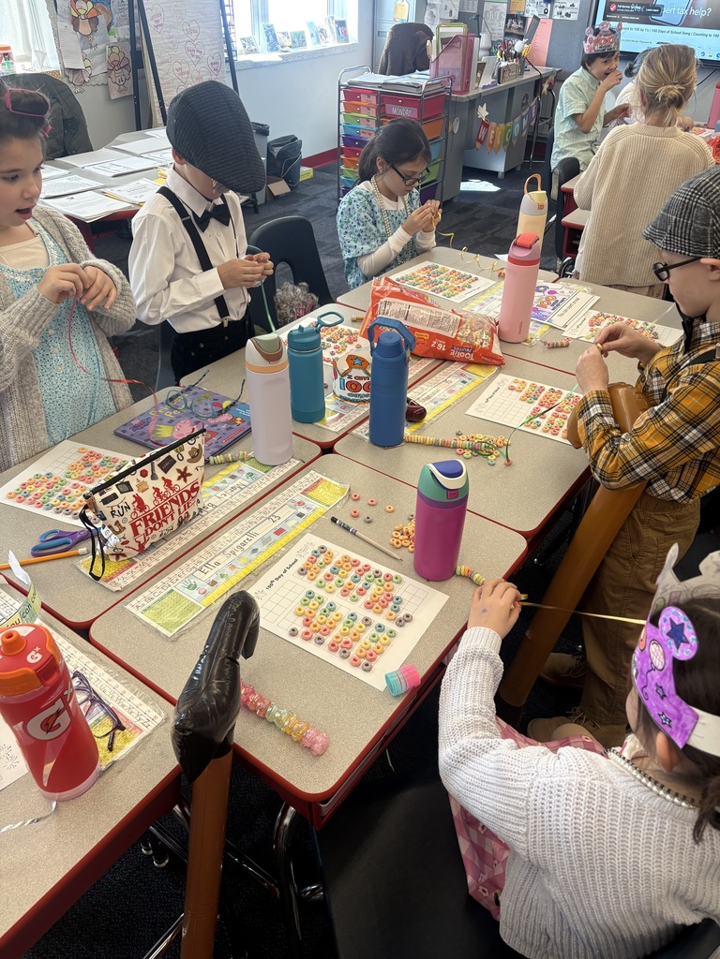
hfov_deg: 53.1
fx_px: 721
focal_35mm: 26
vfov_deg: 67.3
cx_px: 360
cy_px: 480
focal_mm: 5.96
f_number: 1.6
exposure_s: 1/90
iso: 100
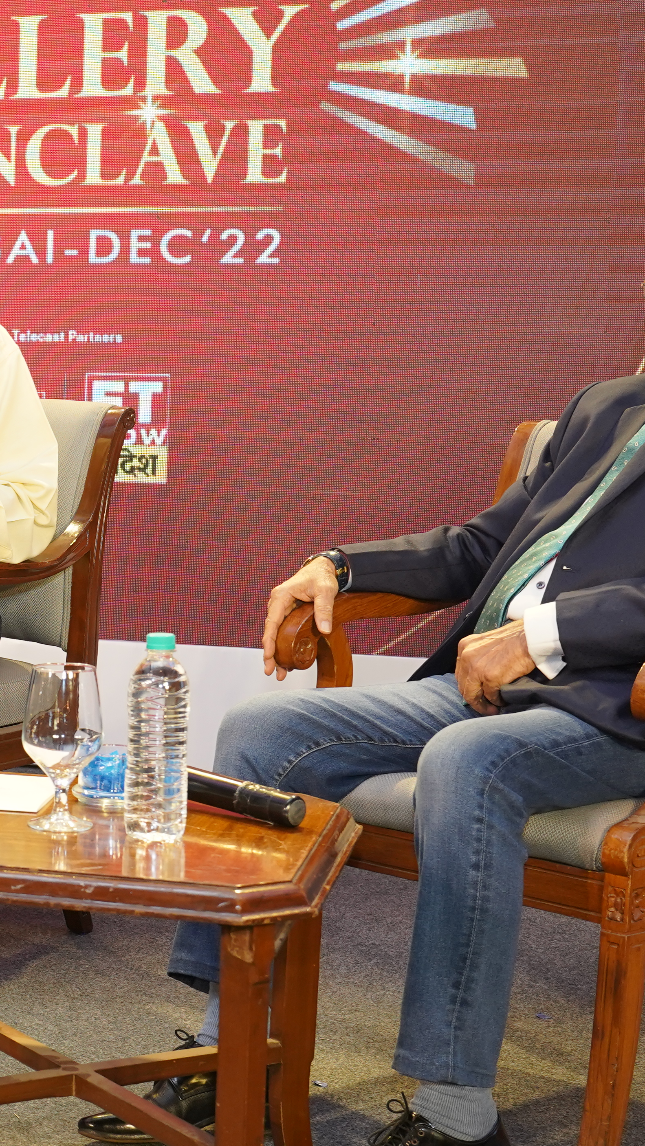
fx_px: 2037
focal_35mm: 67
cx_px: -170
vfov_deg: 31.4
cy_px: 610
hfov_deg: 17.0
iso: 1250
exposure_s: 1/125
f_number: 5
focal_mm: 30
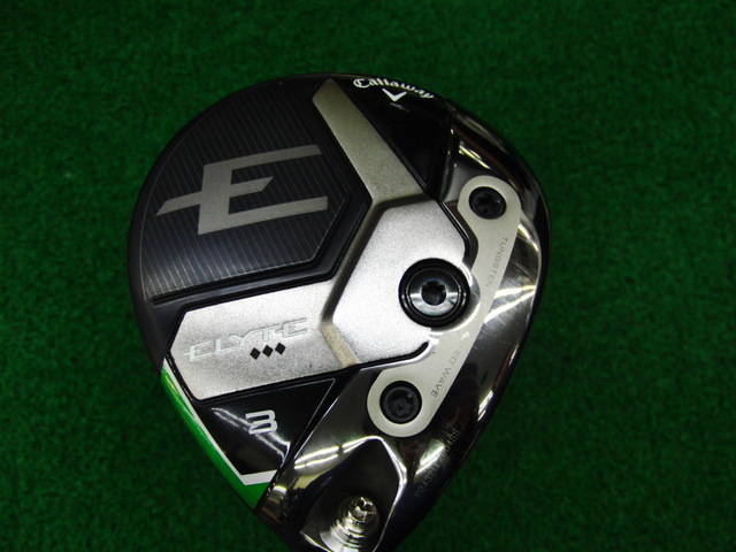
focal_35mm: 37
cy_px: 276
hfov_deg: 50.1
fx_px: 787
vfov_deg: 38.7
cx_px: 368
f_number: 3.6
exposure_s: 1/80
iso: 200
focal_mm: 6.42
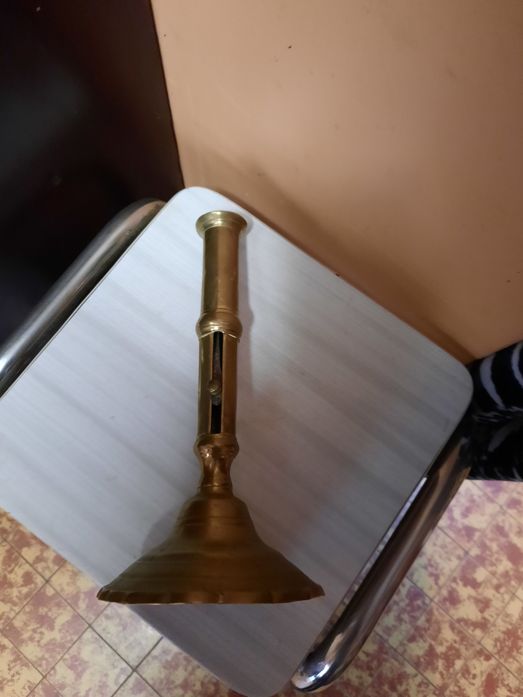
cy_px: 348
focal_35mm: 25
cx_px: 262
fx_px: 504
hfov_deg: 54.9
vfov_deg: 69.4
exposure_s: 1/25
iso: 500
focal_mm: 4.6
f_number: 2
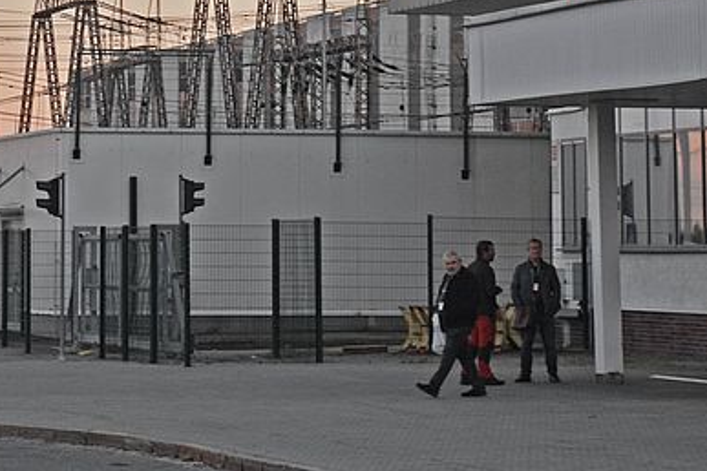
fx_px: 3947
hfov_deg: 10.2
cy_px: -170
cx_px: 135
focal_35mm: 201
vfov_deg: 6.8
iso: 400
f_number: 6.3
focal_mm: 40
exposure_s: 1/160
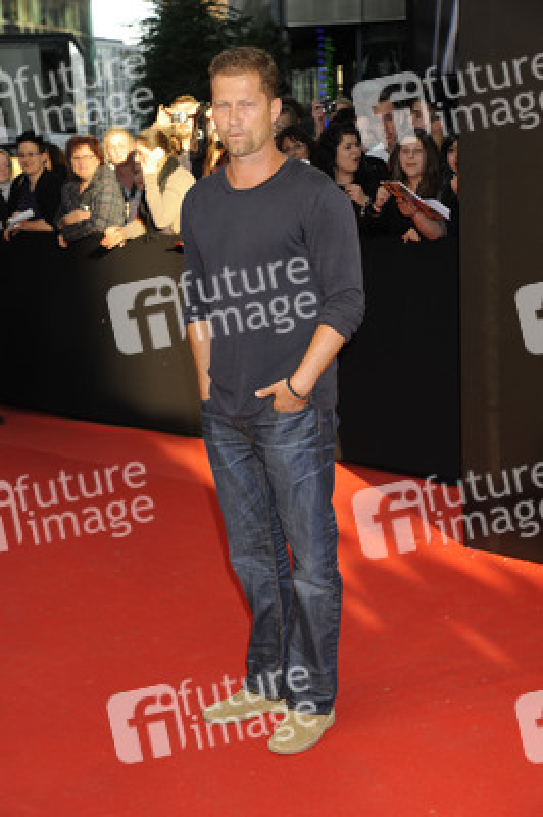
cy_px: 408
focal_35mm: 62
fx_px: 1405
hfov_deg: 21.9
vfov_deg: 32.4
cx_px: 272
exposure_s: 1/160
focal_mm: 62
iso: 400
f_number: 7.1
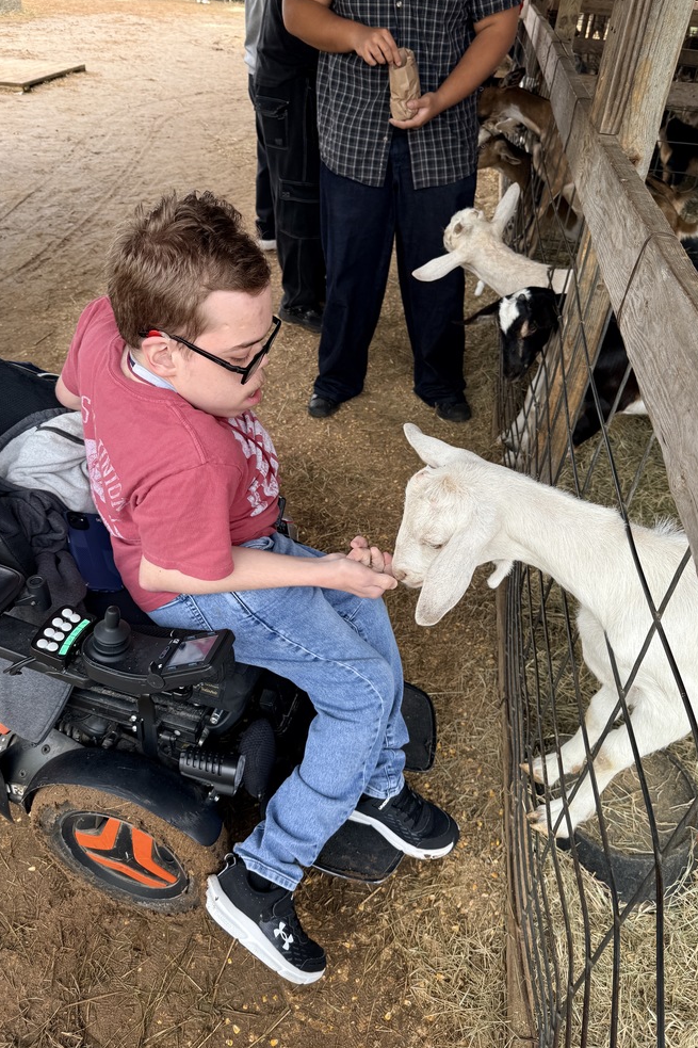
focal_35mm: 26
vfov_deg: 69.4
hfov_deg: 49.5
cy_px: 504
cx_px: 354
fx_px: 756
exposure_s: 1/121
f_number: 1.78
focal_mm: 6.76
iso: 64
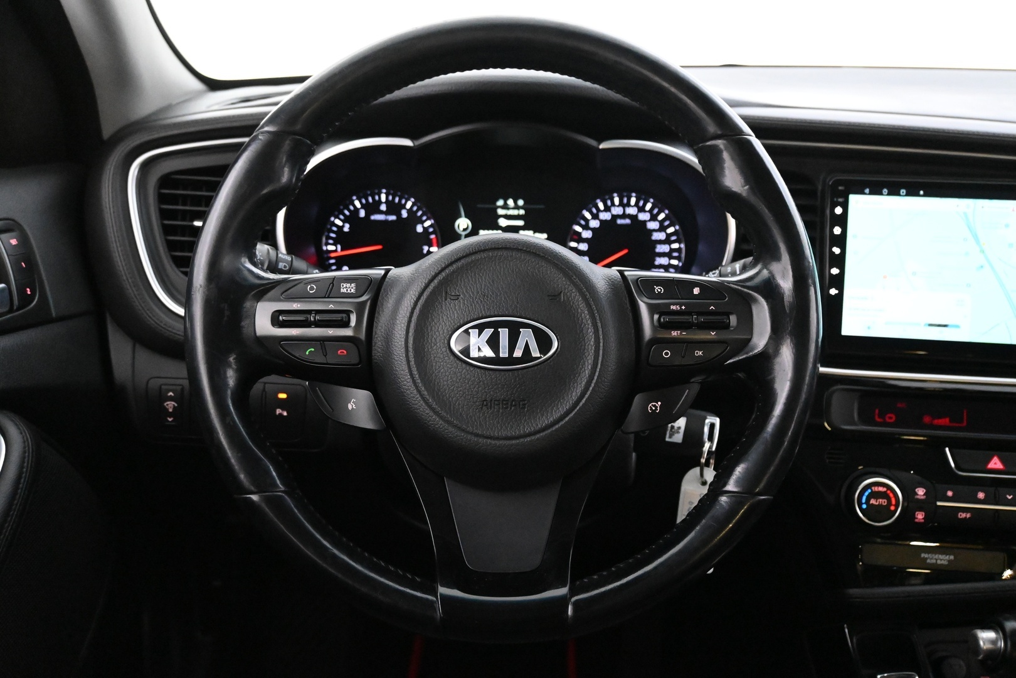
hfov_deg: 55.1
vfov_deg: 38.4
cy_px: 339
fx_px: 974
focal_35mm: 34
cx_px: 508
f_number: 4.2
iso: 8000
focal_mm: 23
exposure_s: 1/40
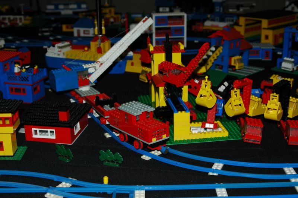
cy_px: 99
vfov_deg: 23.7
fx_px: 471
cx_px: 149
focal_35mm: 57
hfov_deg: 35.1
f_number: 5.6
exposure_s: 1/125
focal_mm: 38
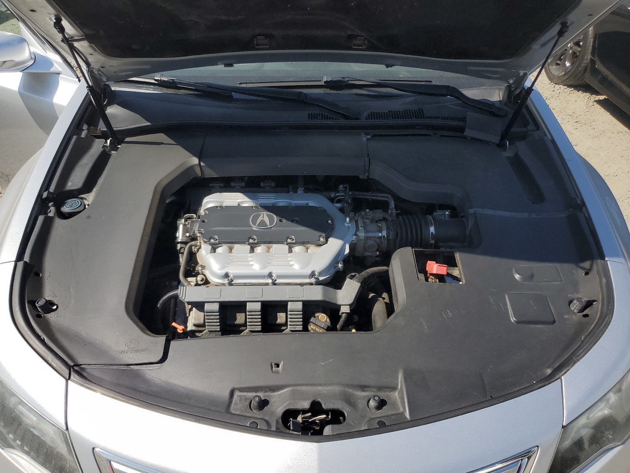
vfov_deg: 53.1
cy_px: 236
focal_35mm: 26
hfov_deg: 67.3
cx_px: 315
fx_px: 473
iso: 50
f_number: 1.5
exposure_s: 1/3333
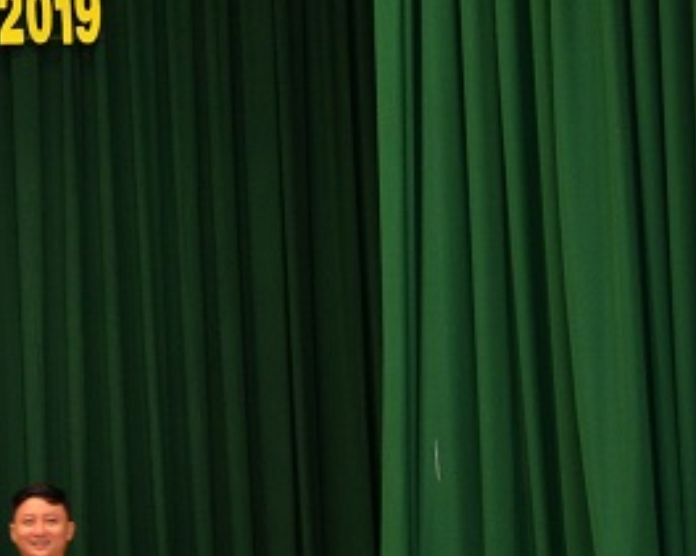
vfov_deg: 9.6
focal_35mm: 160
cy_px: 327
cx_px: -543
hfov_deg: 11.3
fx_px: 3295
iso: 500
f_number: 4
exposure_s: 1/15
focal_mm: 30
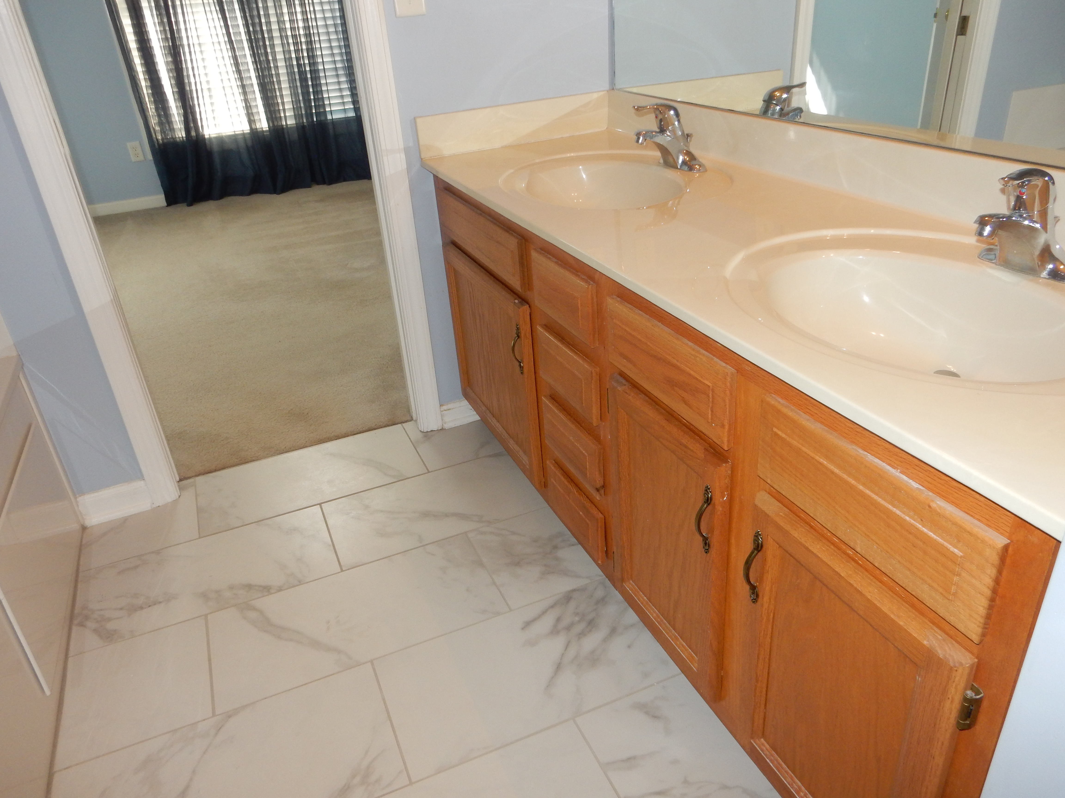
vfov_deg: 54.9
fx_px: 769
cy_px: 399
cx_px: 532
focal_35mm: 25
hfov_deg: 69.4
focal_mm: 4.5
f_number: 3.7
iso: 200
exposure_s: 1/30
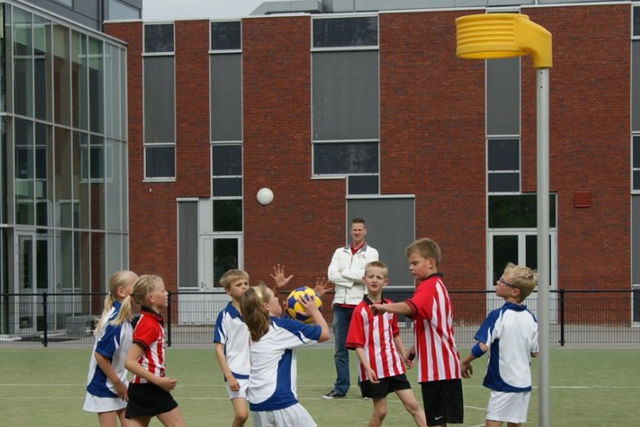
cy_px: 268
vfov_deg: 23.7
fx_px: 1013
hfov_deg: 35.1
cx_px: 328
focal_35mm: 57
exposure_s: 1/500
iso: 100
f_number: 5.6
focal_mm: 30
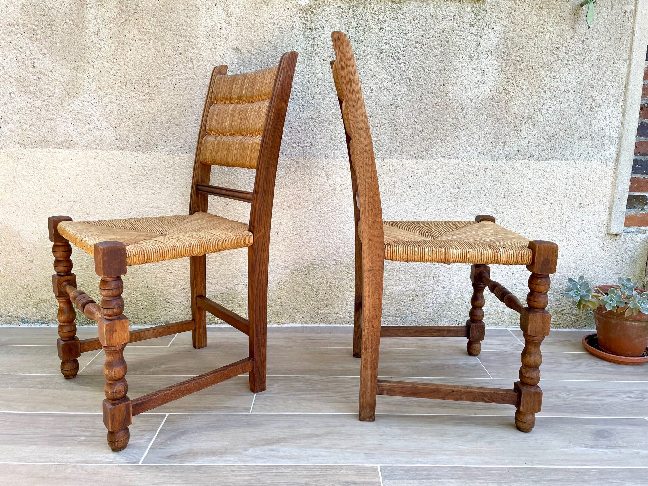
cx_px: 324
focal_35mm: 26
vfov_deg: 53.1
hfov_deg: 67.3
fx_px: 487
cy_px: 243
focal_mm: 4.2
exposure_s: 1/201
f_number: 1.6
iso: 32
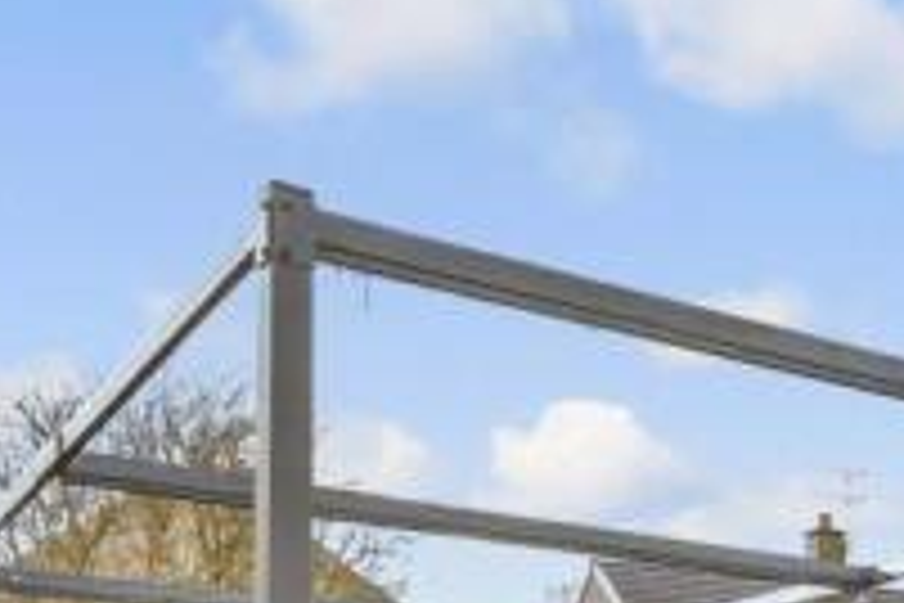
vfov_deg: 22.9
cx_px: 992
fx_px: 1230
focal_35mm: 49
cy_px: 875
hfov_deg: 34.8
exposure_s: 1/60
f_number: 8
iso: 250
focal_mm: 10
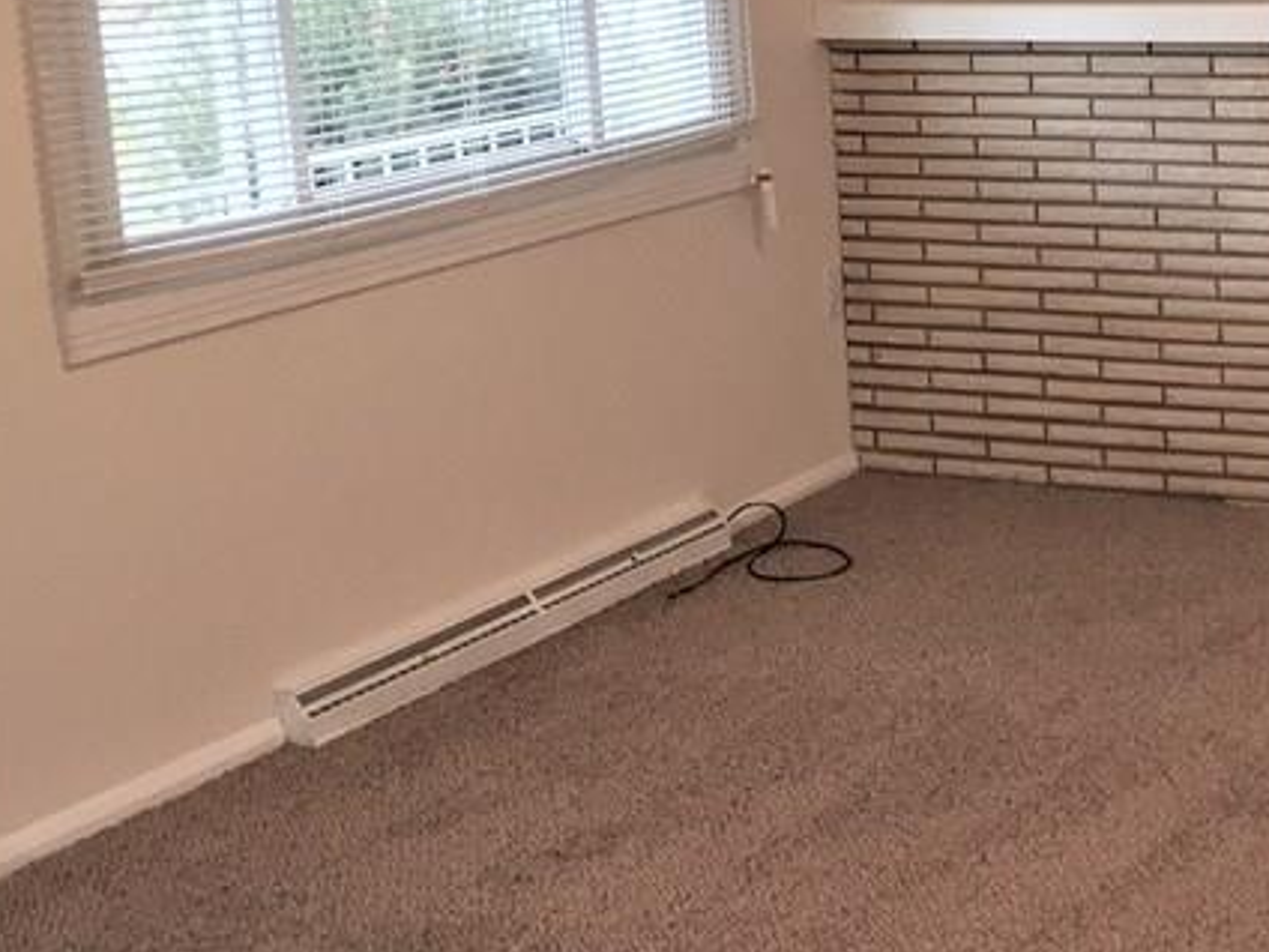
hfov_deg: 26.8
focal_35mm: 70
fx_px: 2566
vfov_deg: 20.9
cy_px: 287
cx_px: 1158
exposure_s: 1/30
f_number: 2.2
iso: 125
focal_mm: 4.15
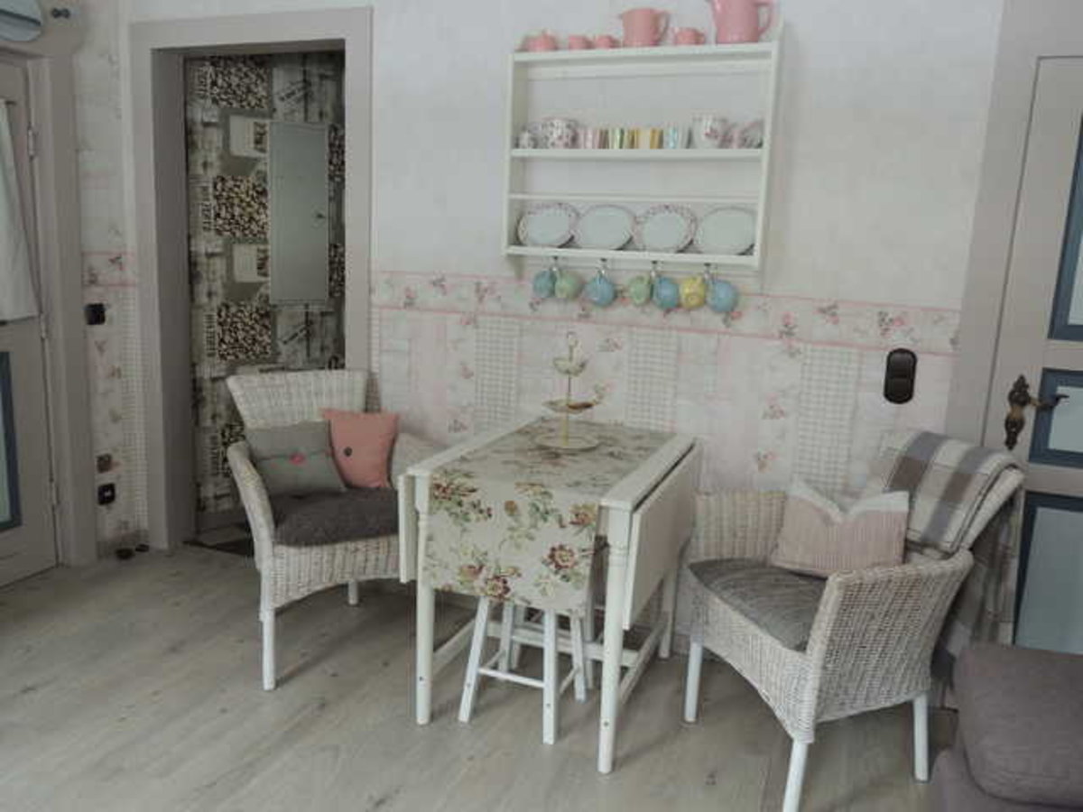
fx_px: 876
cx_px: 542
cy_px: 406
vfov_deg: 49.7
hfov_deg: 63.4
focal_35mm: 28
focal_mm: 4.9
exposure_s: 1/30
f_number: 3.1
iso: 280
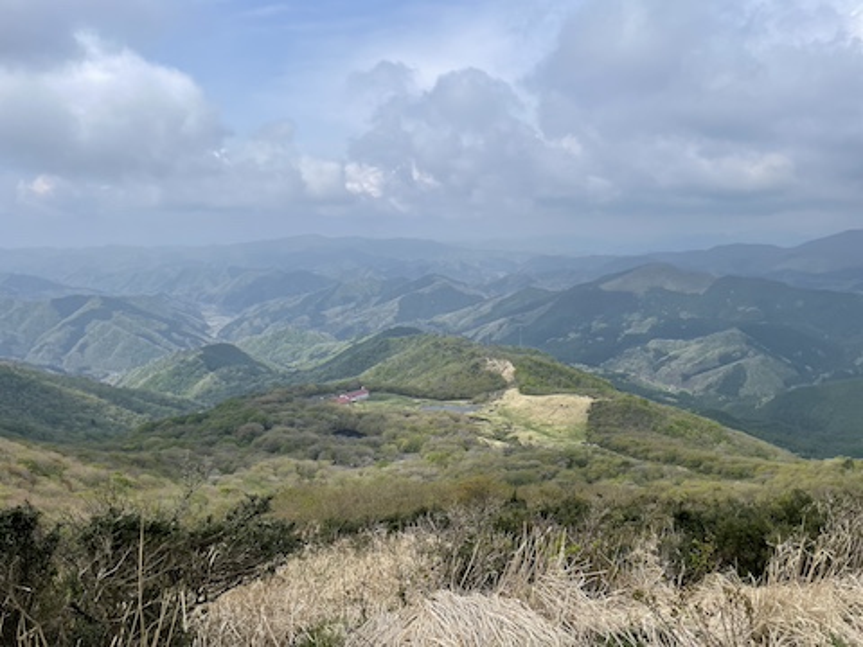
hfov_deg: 67.3
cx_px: 432
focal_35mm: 26
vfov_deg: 53.1
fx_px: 648
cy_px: 324
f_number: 1.6
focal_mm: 4.2
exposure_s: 1/4831
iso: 32
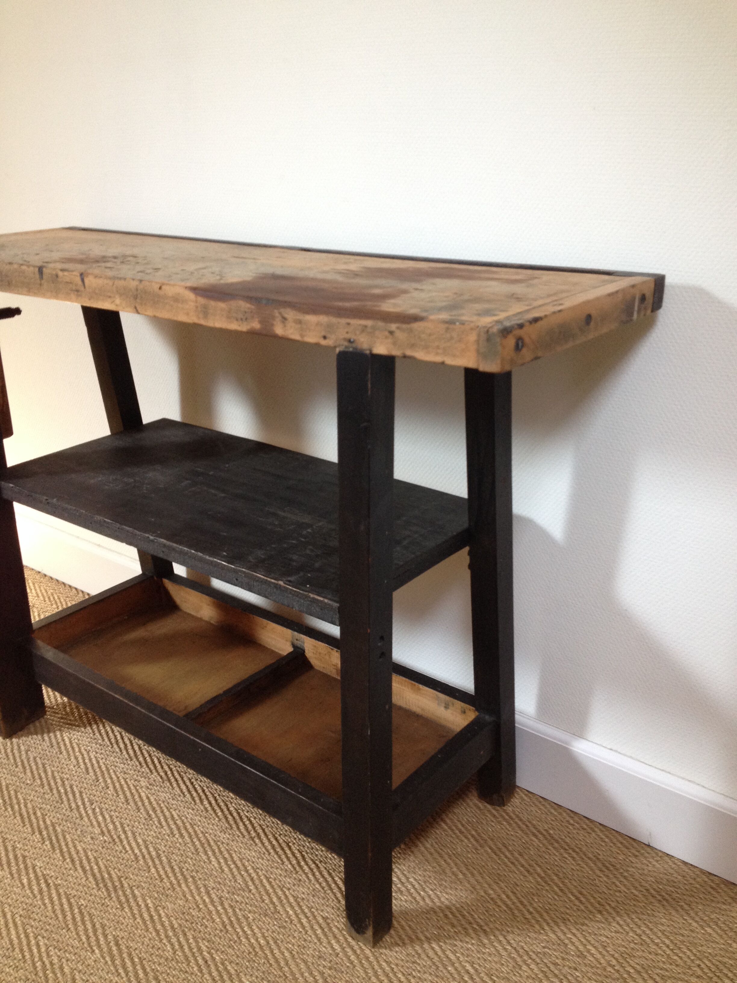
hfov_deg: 40.7
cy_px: 492
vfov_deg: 52.6
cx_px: 368
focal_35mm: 35
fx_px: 994
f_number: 2.4
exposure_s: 1/20
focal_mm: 4.28
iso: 125
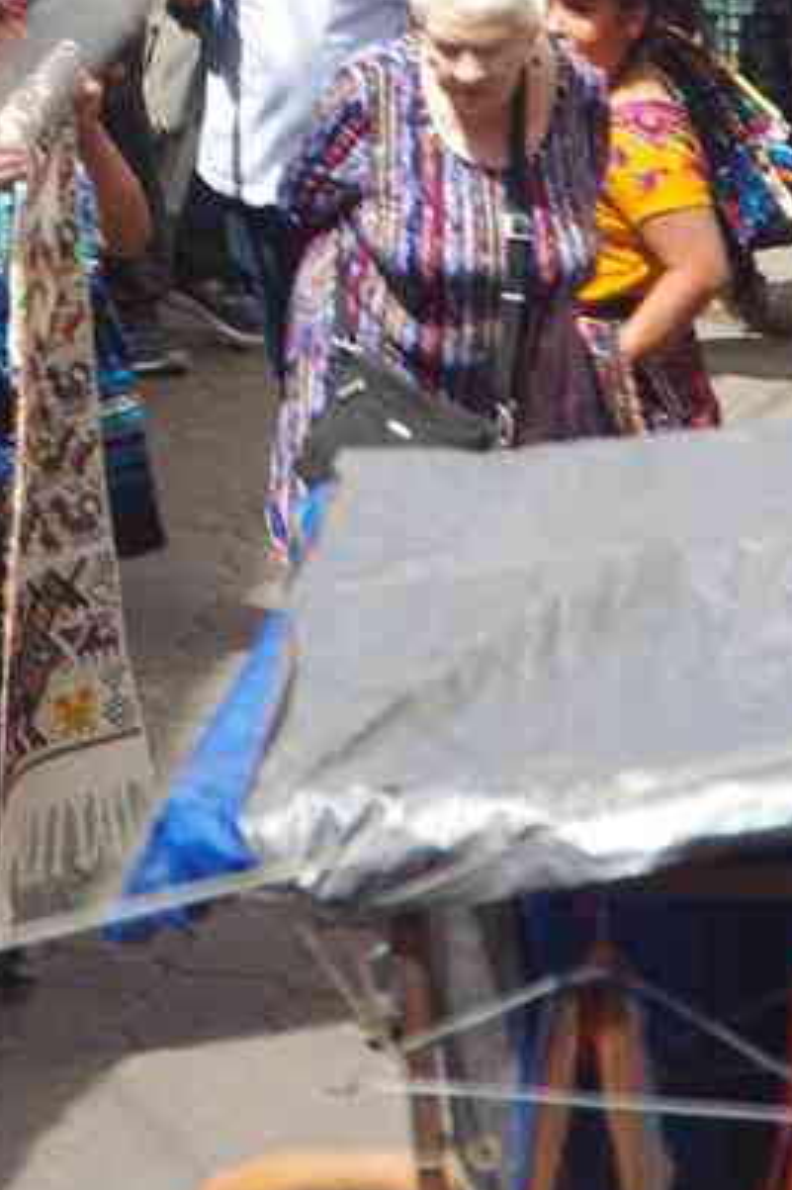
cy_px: -236
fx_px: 4029
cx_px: 160
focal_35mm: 122
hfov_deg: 11.2
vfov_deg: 16.1
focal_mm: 32.5
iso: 200
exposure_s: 1/60
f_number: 6.3
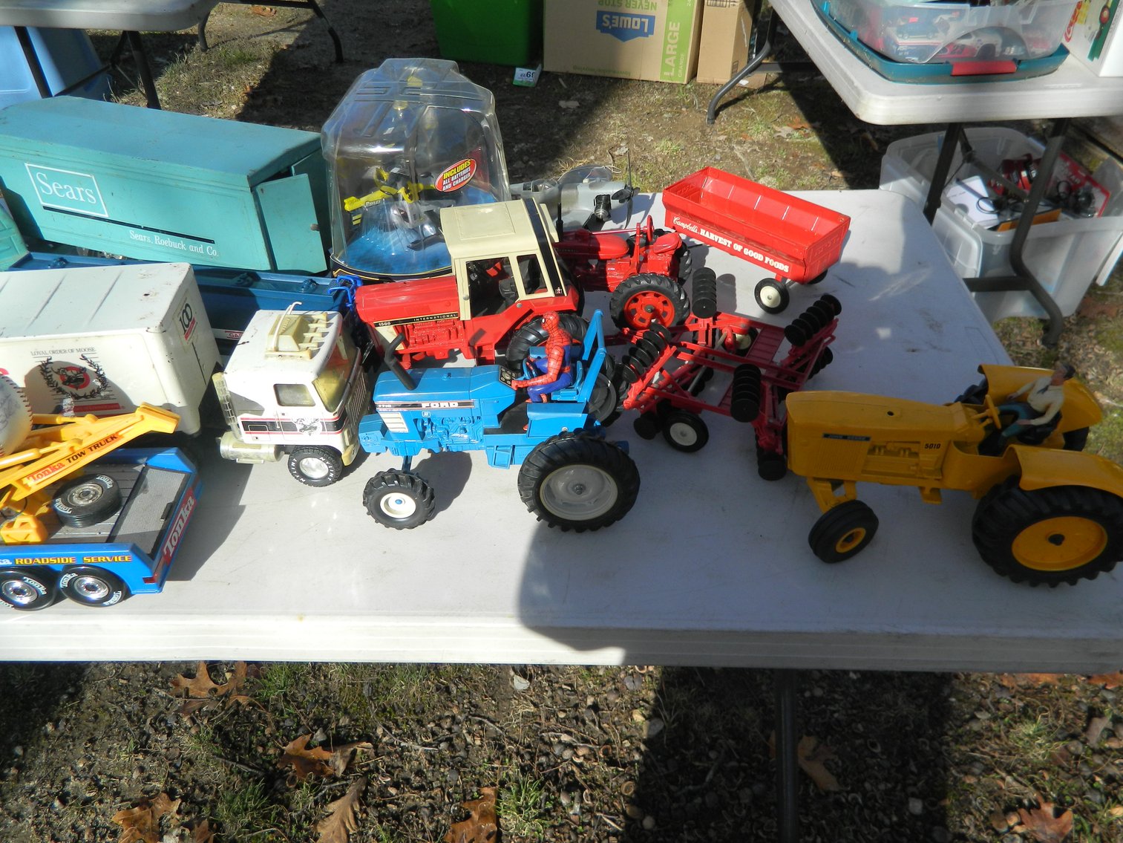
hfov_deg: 69.4
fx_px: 811
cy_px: 422
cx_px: 562
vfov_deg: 54.9
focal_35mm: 25
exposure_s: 1/640
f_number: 3.1
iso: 80
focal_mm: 4.5
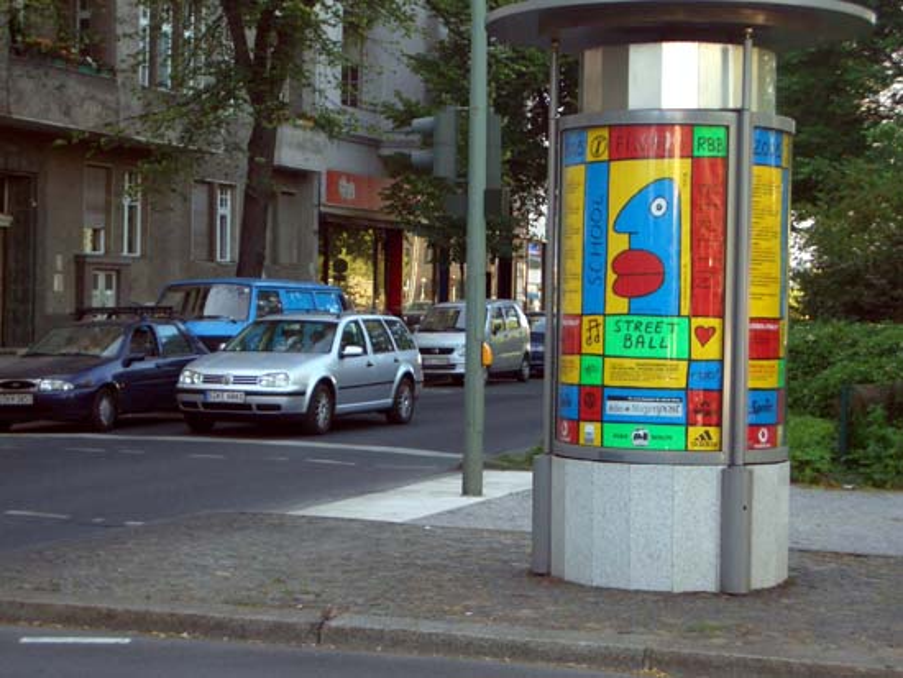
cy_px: 339
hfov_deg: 26.3
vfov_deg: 19.9
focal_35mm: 74
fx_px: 1931
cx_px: 452
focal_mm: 12.2
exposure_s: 1/125
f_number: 3.9
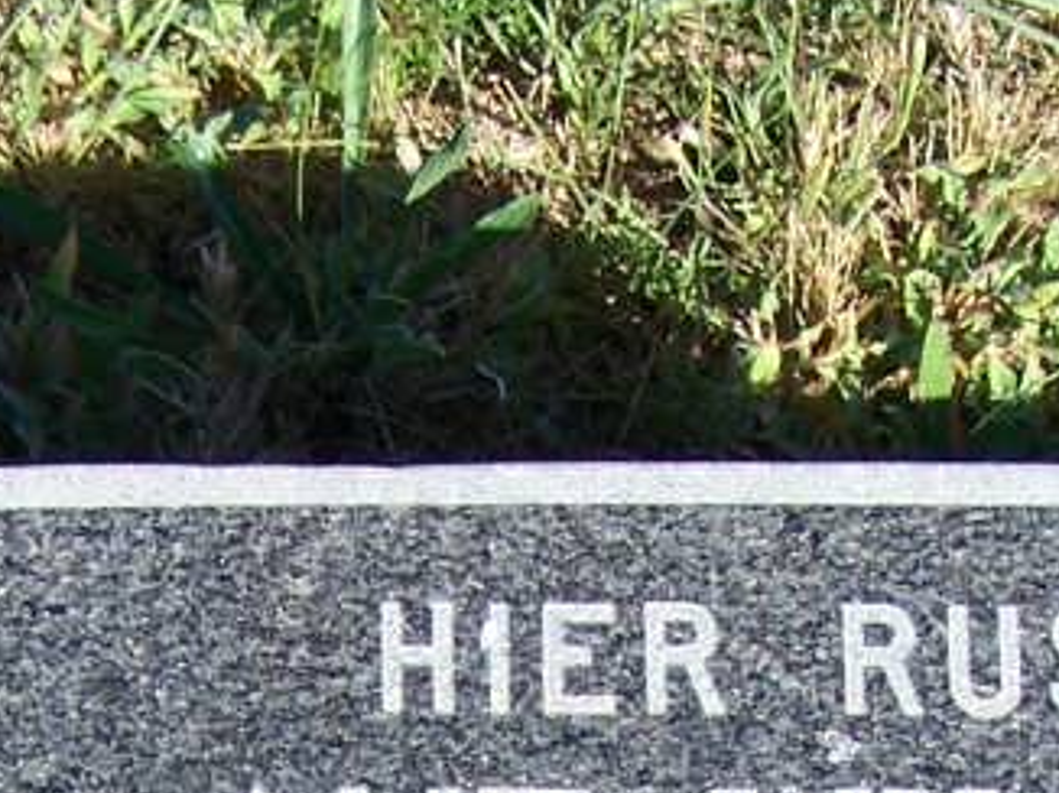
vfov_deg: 10.0
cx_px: 575
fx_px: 4280
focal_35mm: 140
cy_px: 1424
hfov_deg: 14.1
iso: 80
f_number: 2.8
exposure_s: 1/750
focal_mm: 6.3
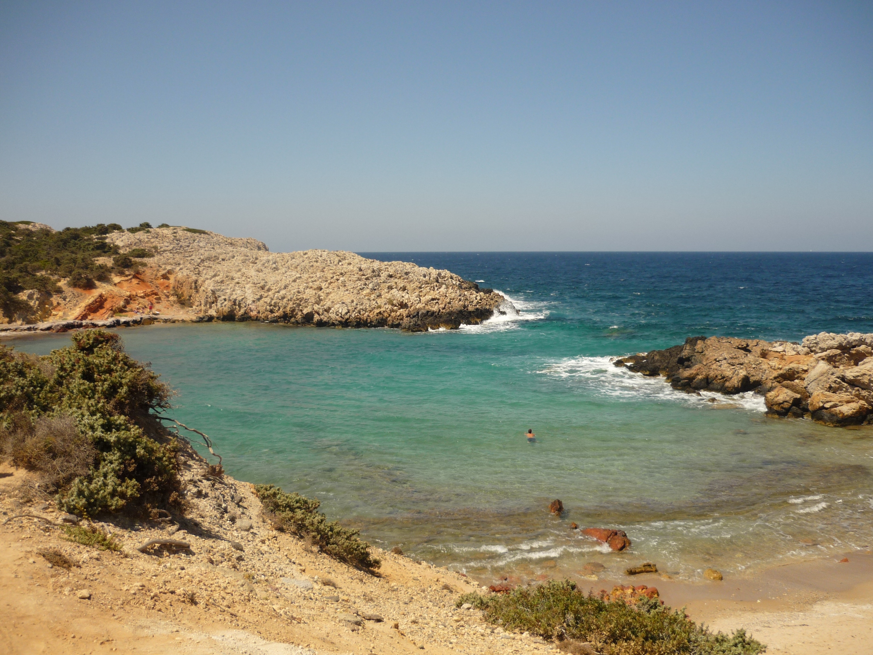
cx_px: 436
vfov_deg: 42.9
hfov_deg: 55.4
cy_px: 328
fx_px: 832
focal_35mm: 33
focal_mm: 5.5
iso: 100
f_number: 8
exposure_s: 1/250
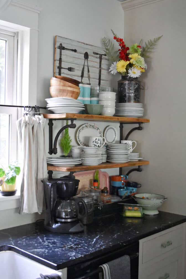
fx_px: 333
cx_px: 94
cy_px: 136
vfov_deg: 45.4
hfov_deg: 31.2
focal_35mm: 43
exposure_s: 1/60
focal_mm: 28
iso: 4500
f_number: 4.2
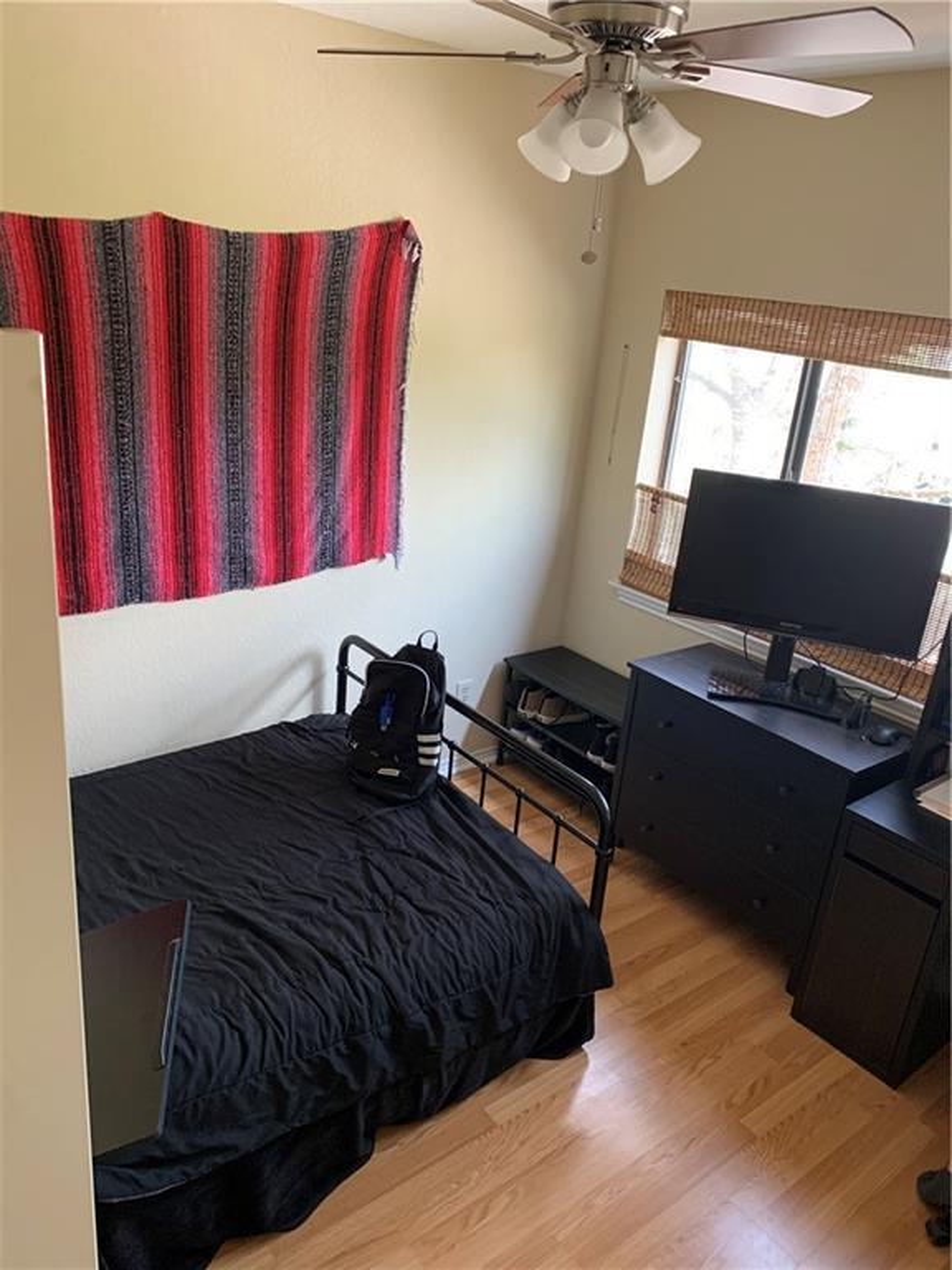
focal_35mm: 26
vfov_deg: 67.3
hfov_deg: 53.1
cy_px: 635
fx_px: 953
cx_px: 476
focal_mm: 4.25
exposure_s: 1/60
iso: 125
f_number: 1.8
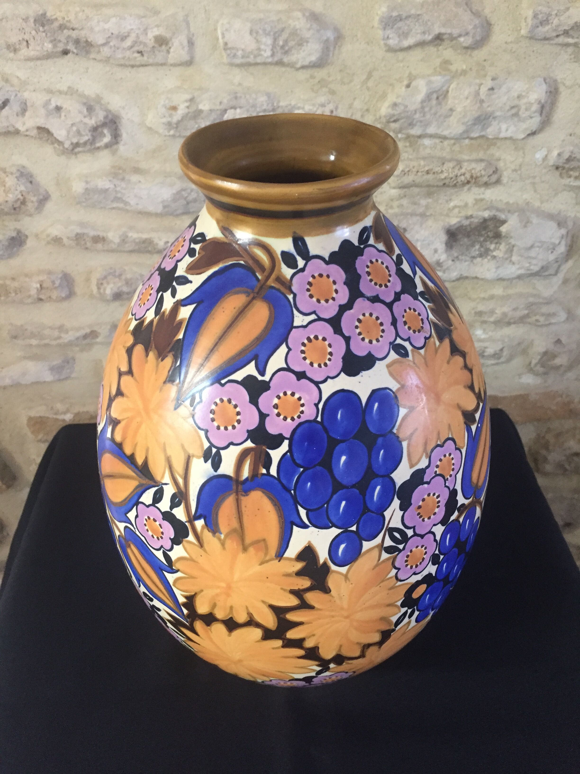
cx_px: 290
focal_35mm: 29
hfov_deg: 48.2
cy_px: 387
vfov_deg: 61.7
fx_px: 648
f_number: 2.2
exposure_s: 1/33
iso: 250
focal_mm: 4.15
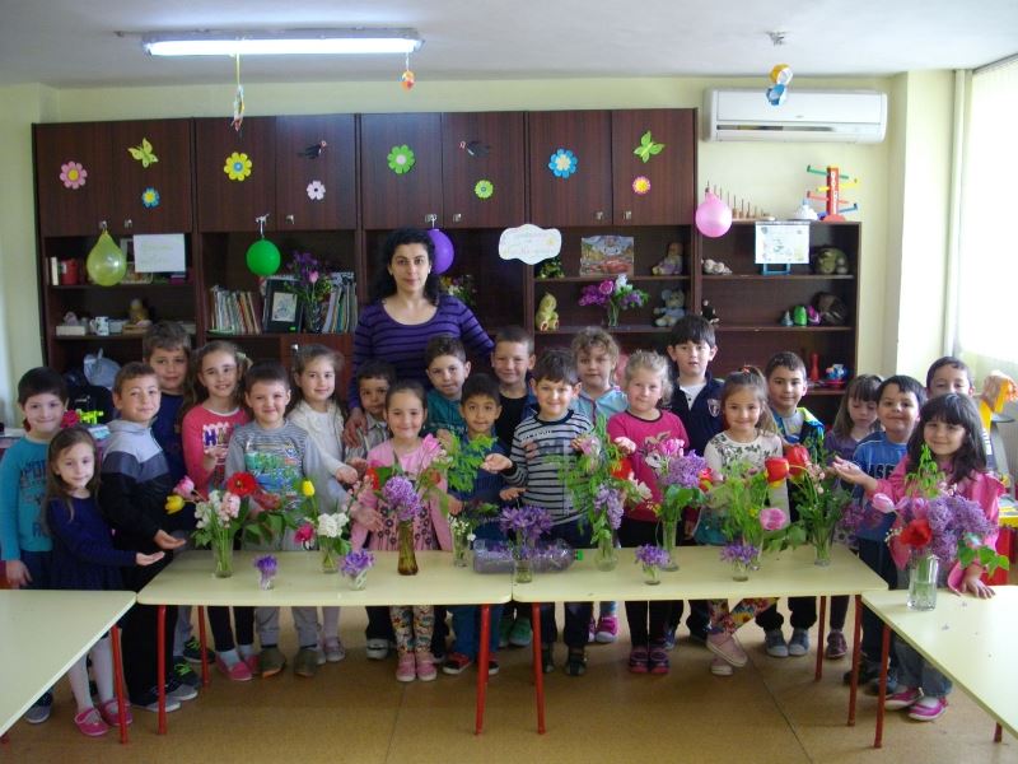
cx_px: 509
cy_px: 382
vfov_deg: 38.7
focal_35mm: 37
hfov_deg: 50.1
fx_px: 1088
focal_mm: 6.2
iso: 200
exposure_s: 1/50
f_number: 2.8
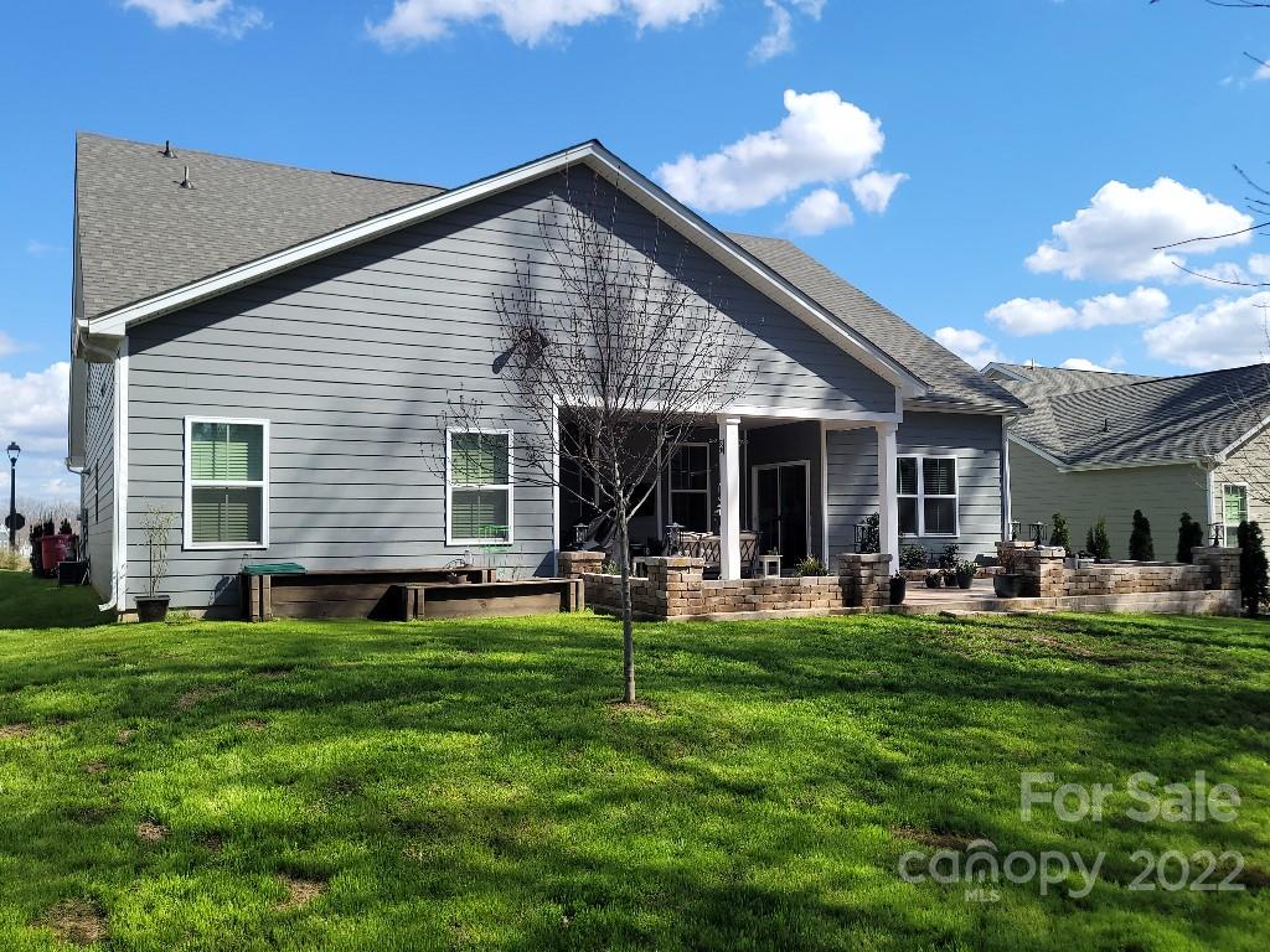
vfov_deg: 54.9
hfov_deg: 69.4
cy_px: 476
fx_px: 917
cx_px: 635
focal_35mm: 25
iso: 20
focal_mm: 7
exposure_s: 1/788
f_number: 1.8
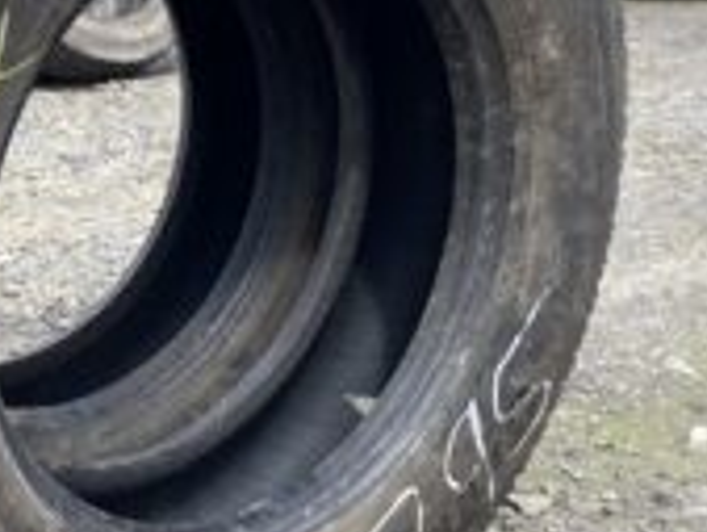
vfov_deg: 22.2
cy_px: 203
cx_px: 100
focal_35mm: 66
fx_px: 1349
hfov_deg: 28.5
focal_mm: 4.25
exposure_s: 1/905
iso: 32
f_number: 1.8
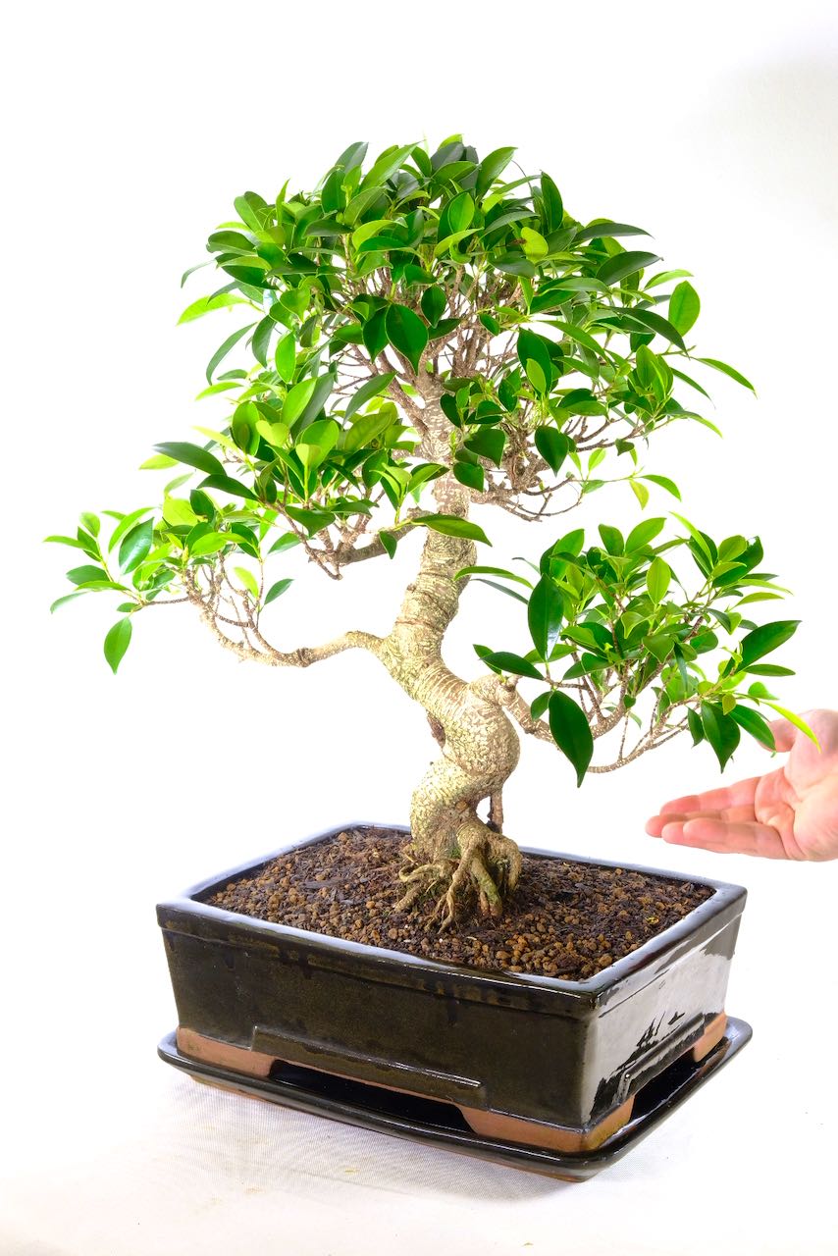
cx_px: 419
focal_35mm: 54
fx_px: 1884
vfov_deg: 36.9
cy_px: 628
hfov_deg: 25.1
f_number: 11
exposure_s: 1/10
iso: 1000
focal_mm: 35.8
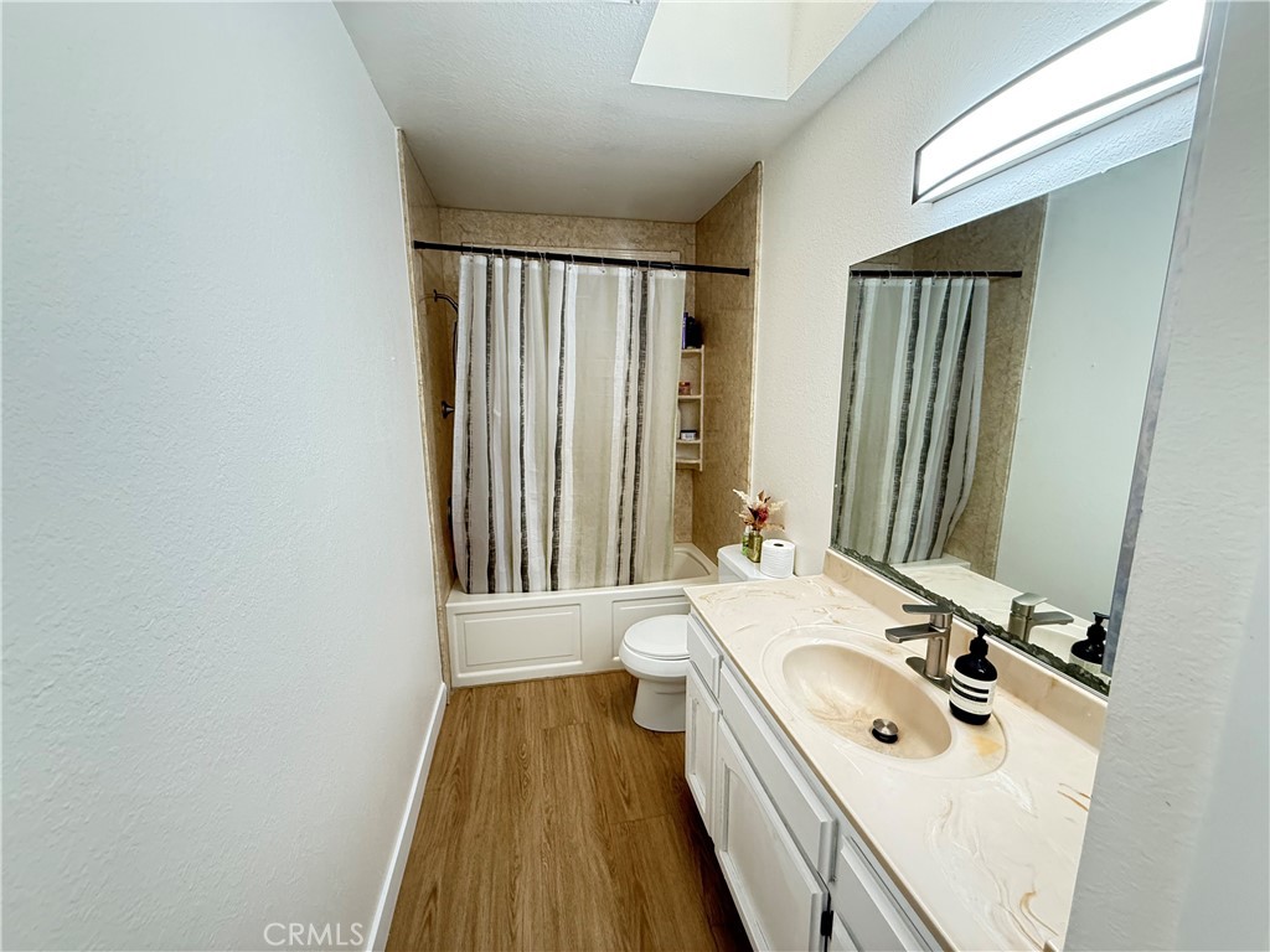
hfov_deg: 102.1
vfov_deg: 85.7
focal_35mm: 14
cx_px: 635
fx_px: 514
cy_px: 476
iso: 320
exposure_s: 1/60
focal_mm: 2.22
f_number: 2.2
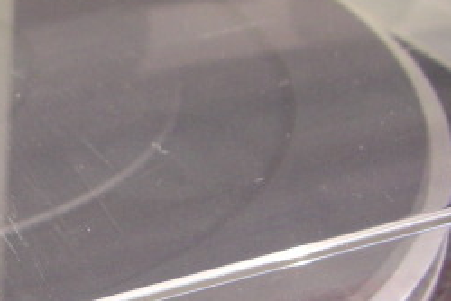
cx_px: -23
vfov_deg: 13.4
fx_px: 1266
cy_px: 305
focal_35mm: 101
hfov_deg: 19.5
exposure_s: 1/13
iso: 200
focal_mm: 6.3
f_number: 3.4
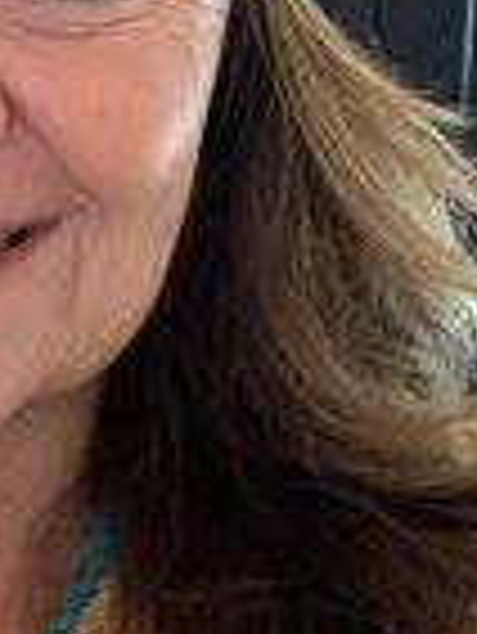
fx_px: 1835
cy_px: 63
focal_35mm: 100
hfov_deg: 14.5
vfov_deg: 19.3
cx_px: -18
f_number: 2.2
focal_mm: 2.87
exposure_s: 1/30
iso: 320
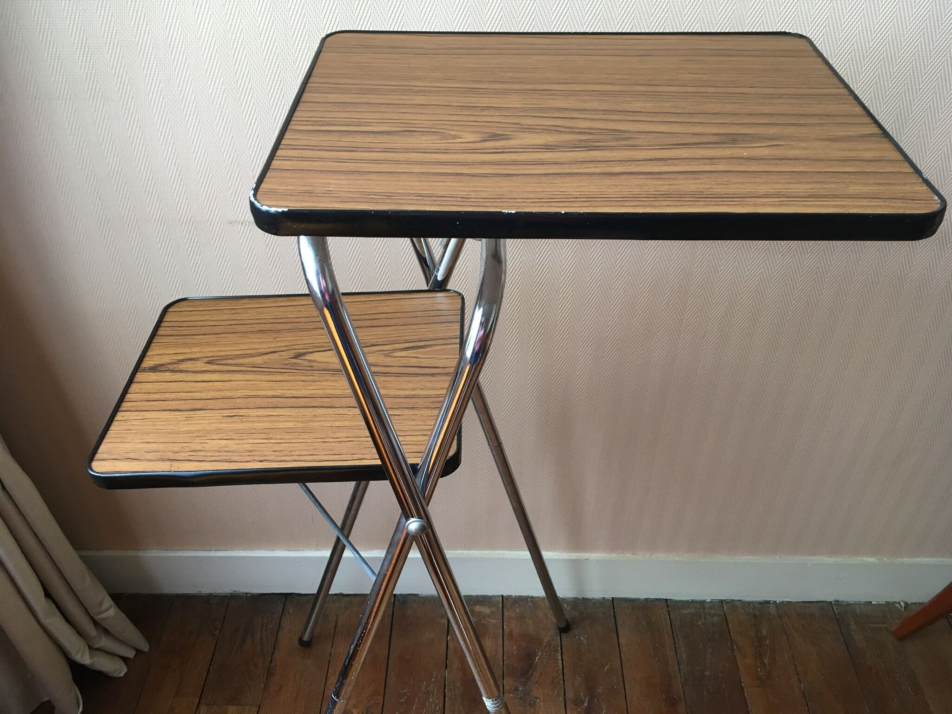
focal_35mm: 29
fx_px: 798
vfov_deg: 48.2
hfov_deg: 61.7
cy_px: 357
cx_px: 476
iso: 125
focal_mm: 4.15
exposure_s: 1/33
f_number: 2.2
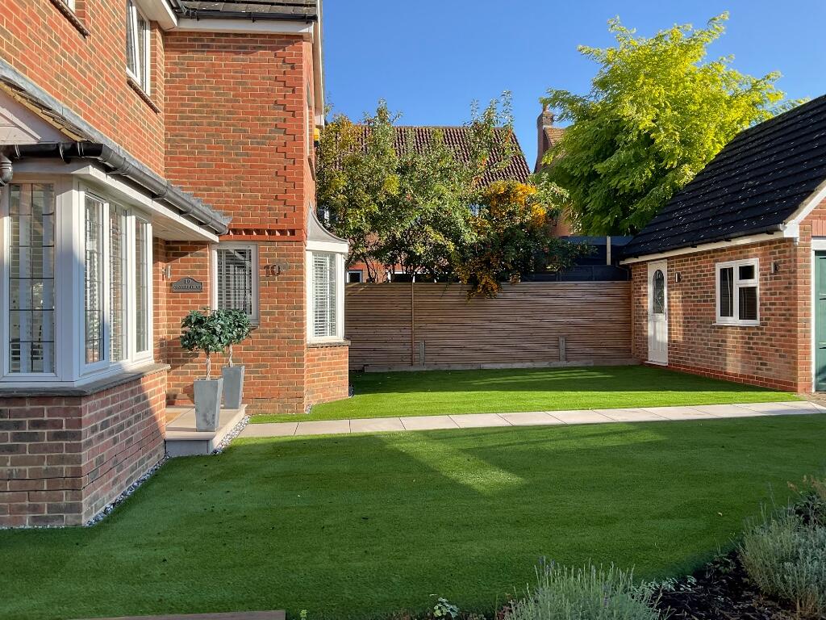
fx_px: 692
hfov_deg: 61.7
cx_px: 413
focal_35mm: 29
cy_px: 310
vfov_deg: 48.2
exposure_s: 1/739
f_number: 1.8
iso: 16
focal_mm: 3
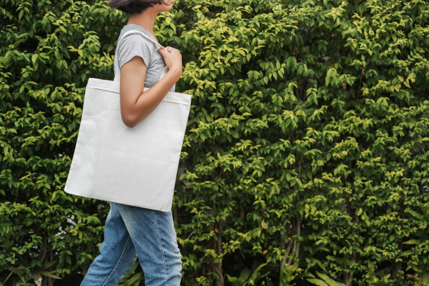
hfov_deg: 23.9
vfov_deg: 16.1
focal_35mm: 85
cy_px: 143
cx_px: 214
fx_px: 1013
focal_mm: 85
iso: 640
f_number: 4
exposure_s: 1/4000
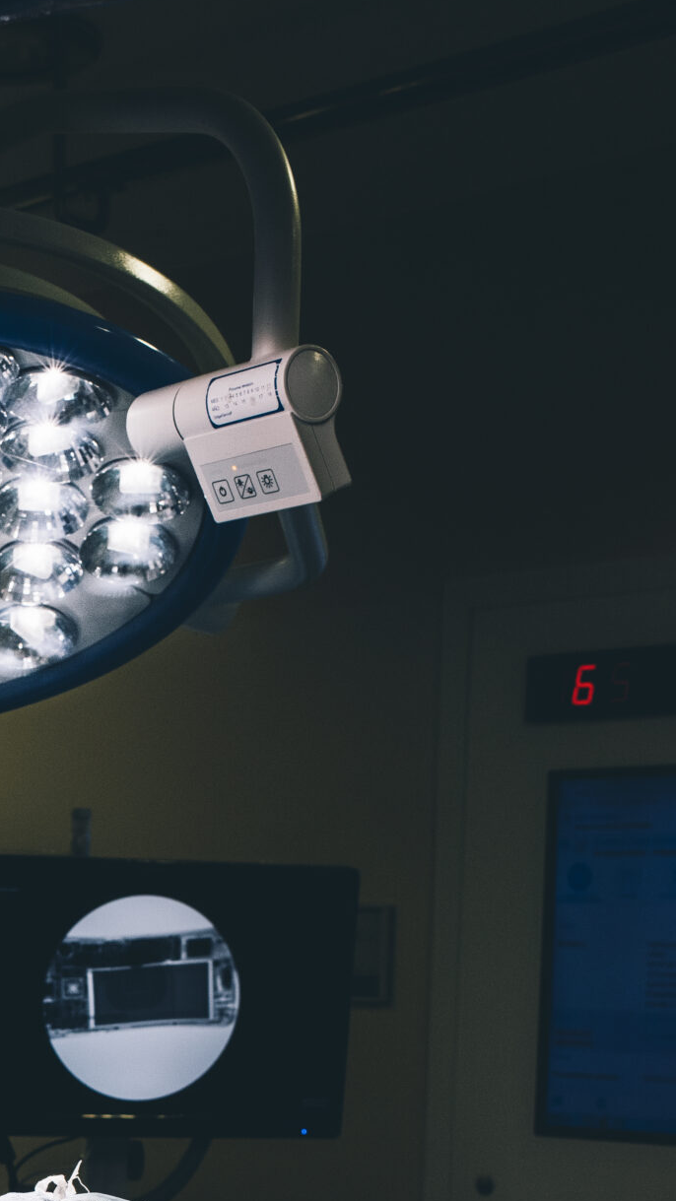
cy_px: 1238
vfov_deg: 25.9
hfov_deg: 15.1
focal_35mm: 77
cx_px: -160
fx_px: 2453
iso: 500
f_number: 5.6
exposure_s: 1/320
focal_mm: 35
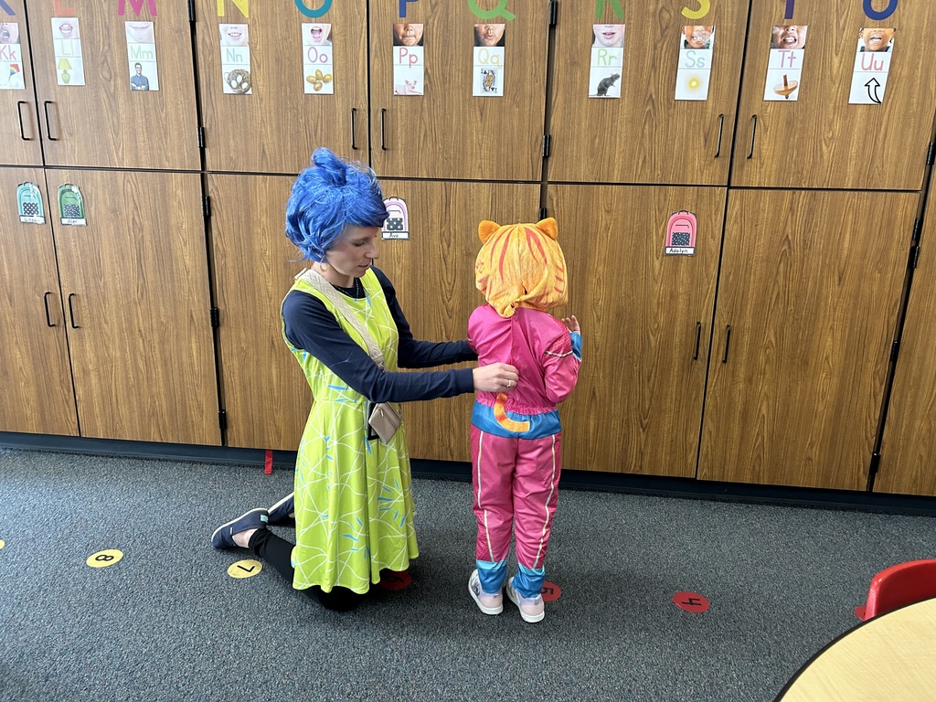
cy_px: 351
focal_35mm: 26
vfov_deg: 53.1
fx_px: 703
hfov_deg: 67.3
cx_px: 468
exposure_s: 1/60
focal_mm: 5.7
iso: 250
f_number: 1.5
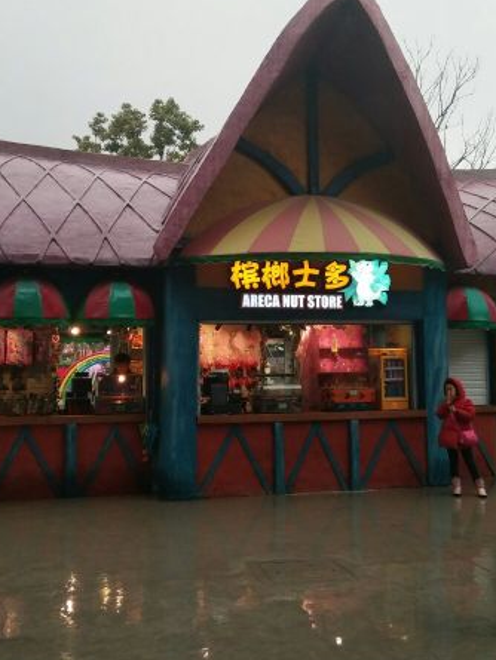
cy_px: 292
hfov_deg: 43.0
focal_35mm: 33
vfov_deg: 55.2
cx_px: 247
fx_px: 630
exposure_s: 1/100
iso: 98
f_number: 2.2
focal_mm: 3.66
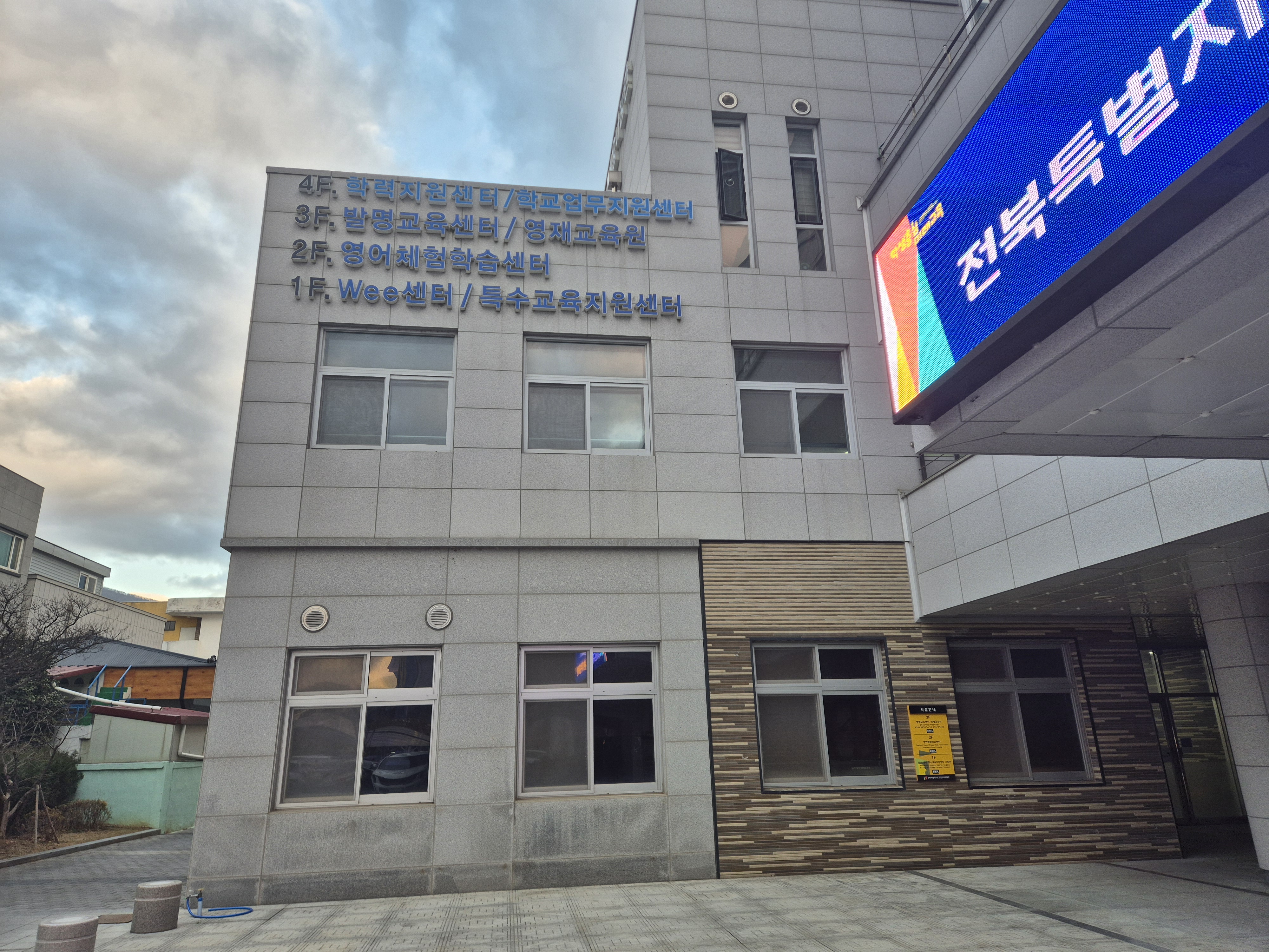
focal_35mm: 23
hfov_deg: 73.9
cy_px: 476
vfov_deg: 58.9
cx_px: 634
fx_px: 843
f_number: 1.8
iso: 32
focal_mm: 5.4
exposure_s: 1/180
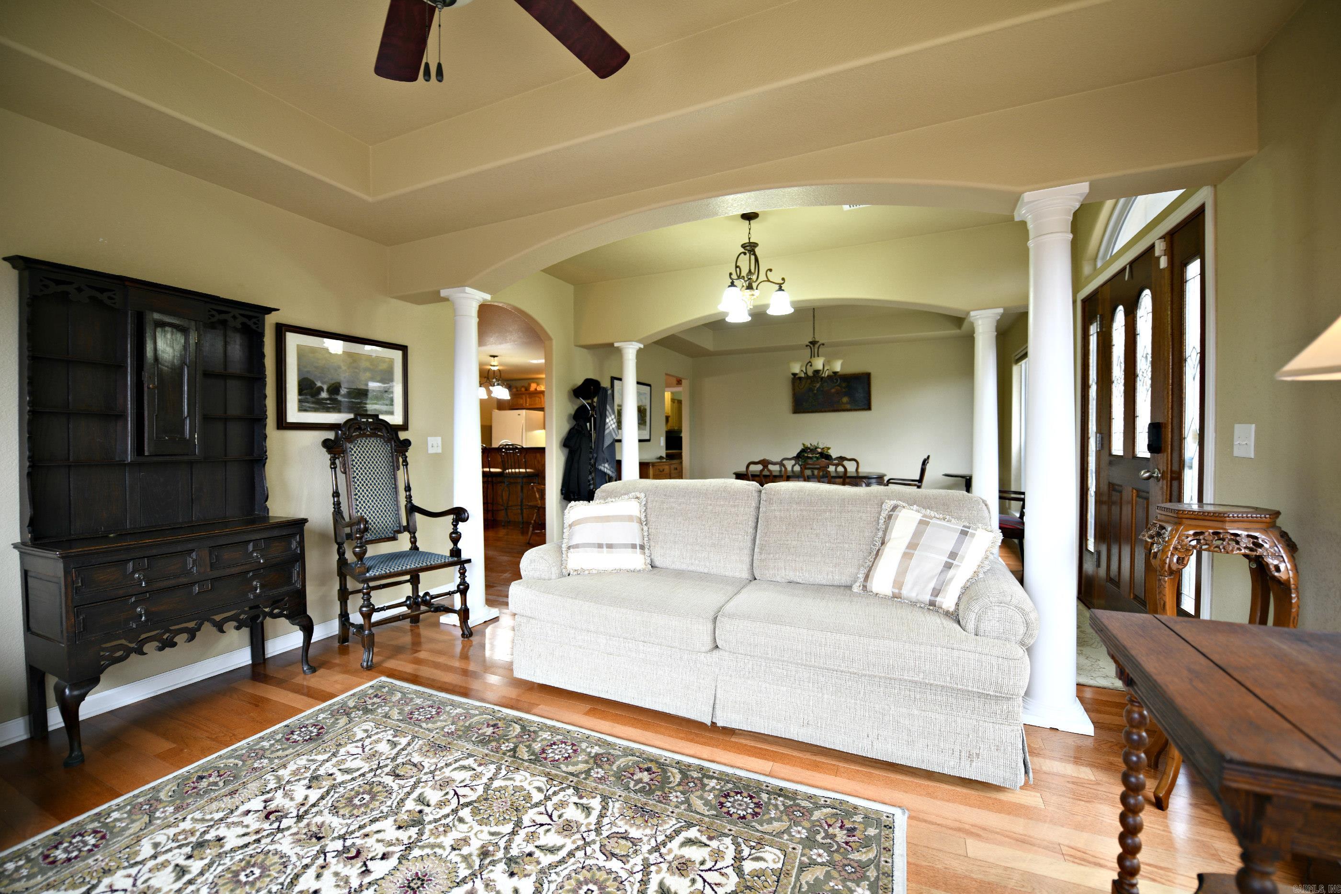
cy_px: 447
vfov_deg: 81.2
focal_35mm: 14
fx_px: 521
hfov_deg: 104.3
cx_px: 670
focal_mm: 14
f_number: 2.8
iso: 180
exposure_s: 1/15
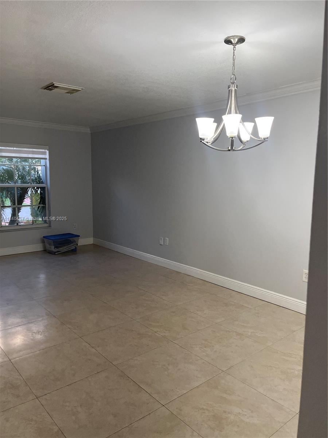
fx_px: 328
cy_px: 219
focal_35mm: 26
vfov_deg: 67.3
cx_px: 164
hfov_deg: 53.1
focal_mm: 5.1
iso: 125
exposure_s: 1/120
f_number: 1.6
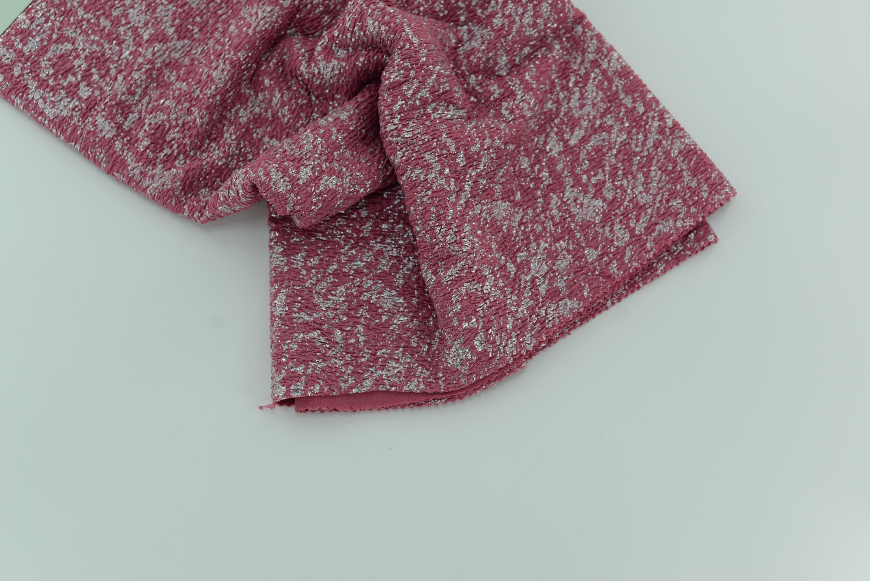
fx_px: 1209
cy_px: 290
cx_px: 435
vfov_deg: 27.0
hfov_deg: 39.6
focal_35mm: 50
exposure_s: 1/200
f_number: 4
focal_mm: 50
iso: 100
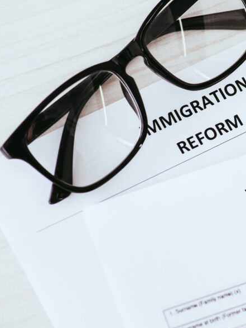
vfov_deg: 11.2
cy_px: 160
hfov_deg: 8.4
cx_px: 255
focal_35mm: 176
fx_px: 1666
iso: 320
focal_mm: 105
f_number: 8
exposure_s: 1/200
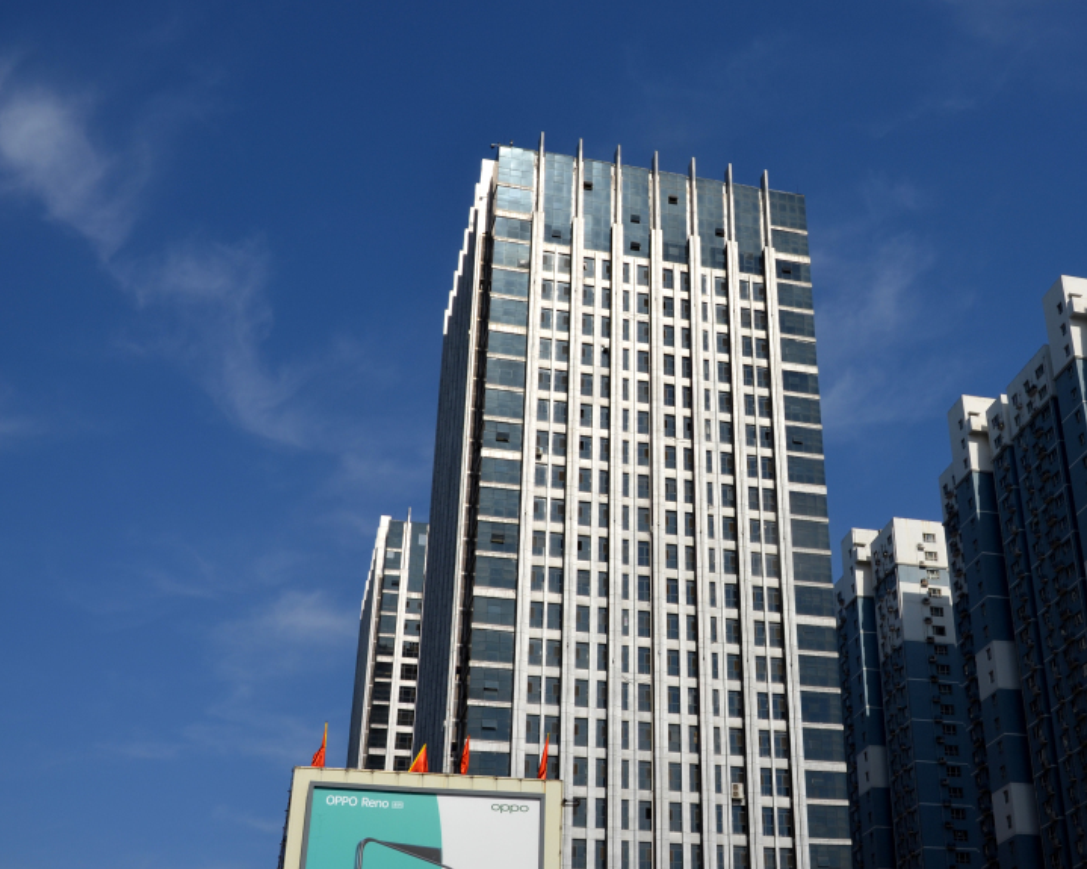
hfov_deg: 38.3
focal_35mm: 48
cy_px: 423
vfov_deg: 31.4
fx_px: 1544
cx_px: 742
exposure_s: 1/400
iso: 100
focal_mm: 24
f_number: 10
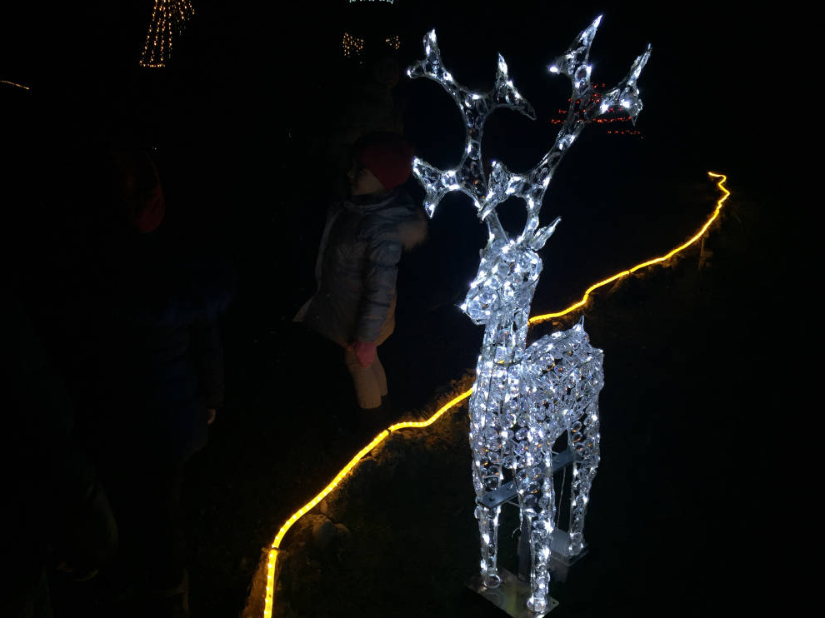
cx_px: 406
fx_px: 715
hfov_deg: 60.0
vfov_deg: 46.8
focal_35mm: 30
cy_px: 302
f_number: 2.2
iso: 40
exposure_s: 1/33
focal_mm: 4.15
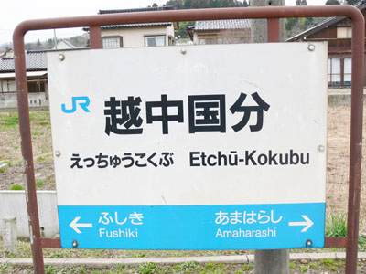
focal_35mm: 35
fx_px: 370
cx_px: 183
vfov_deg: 40.7
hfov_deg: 52.6
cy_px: 137
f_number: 4
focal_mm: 7.4
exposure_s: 1/80
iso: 80
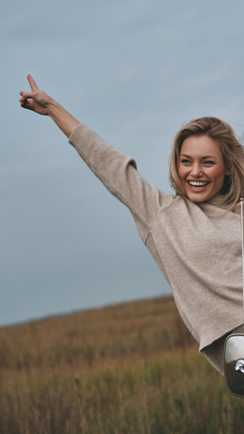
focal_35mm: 84
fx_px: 966
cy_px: 210
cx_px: 219
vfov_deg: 25.3
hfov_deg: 14.2
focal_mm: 50
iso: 200
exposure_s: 1/1250
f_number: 2.8
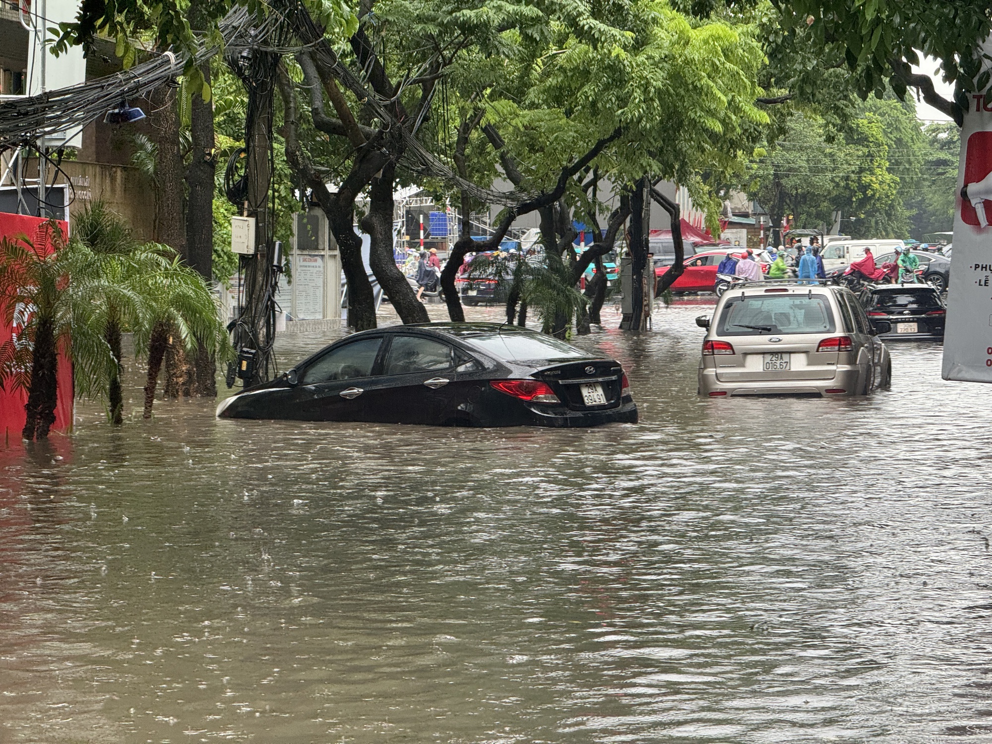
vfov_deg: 12.3
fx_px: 3439
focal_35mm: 120
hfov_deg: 16.4
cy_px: 372
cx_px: 496
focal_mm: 15.66
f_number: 2.8
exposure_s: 1/50
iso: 125
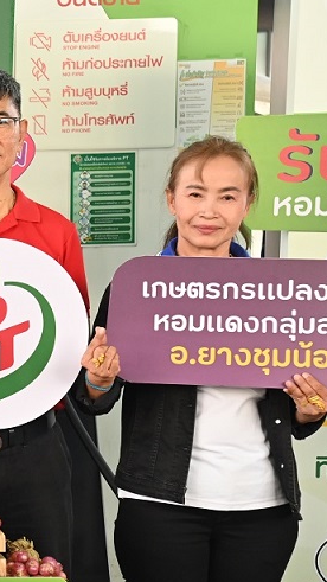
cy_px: 401
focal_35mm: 142
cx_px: -333
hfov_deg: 8.1
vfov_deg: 15.1
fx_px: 2190
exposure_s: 1/200
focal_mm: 55
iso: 1600
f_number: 5.6
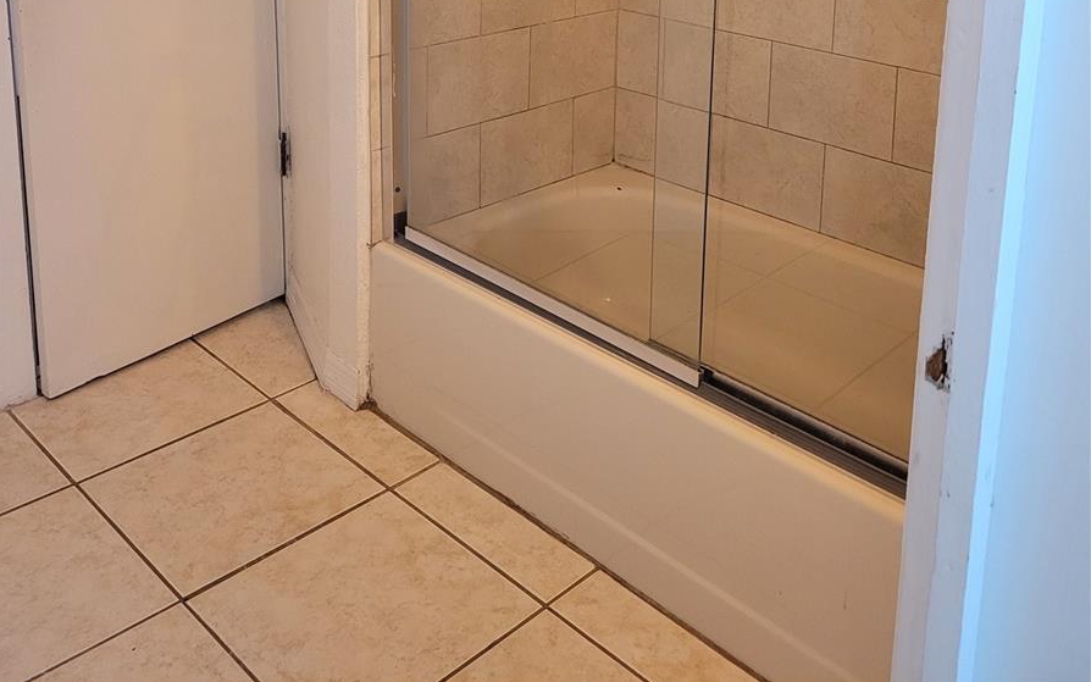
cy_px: -44
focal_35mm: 37
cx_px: 543
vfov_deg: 31.1
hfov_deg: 52.7
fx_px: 1100
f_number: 1.8
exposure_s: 1/120
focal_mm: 5.4
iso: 320
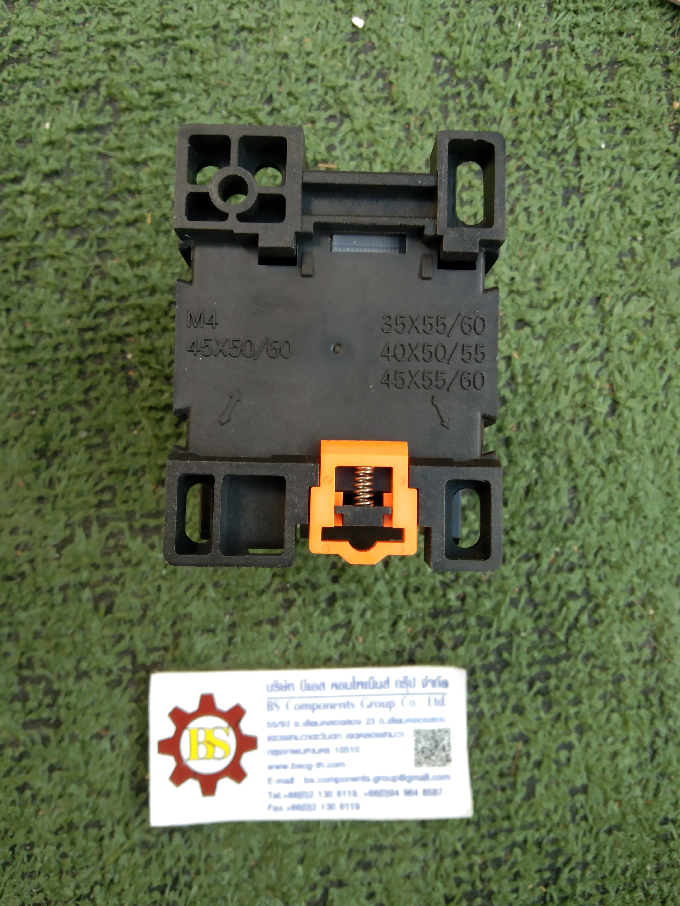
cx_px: 340
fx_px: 786
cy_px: 453
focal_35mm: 30
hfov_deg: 46.8
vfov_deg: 60.0
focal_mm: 3.65
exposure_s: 1/50
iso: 105
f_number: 2.2
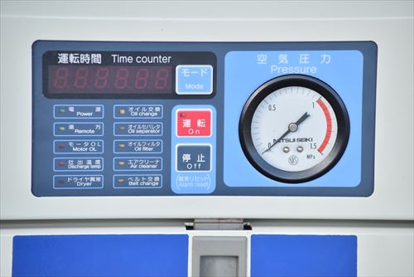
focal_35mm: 270
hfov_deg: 7.6
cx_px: 207
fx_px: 3107
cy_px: 138
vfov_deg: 5.1
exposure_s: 1/1000
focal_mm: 180
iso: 1250
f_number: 6.3
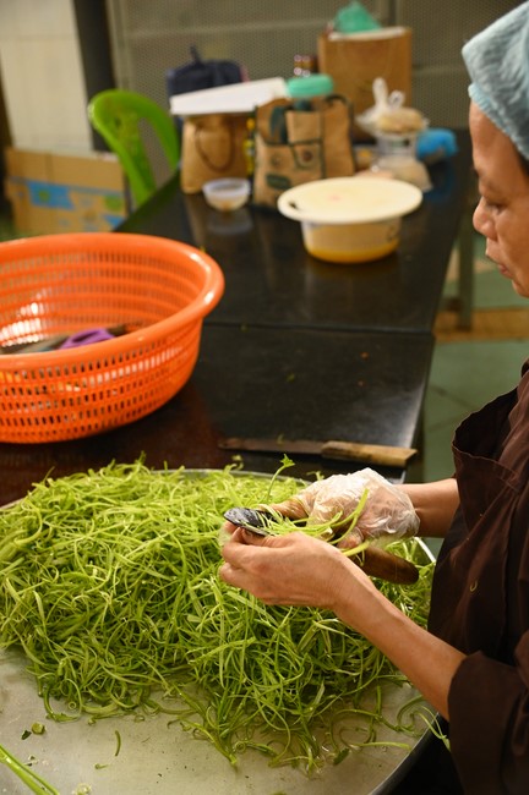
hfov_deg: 28.0
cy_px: 398
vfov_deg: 41.2
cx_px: 264
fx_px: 1060
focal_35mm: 48
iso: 3200
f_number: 4
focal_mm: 48
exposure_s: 1/125
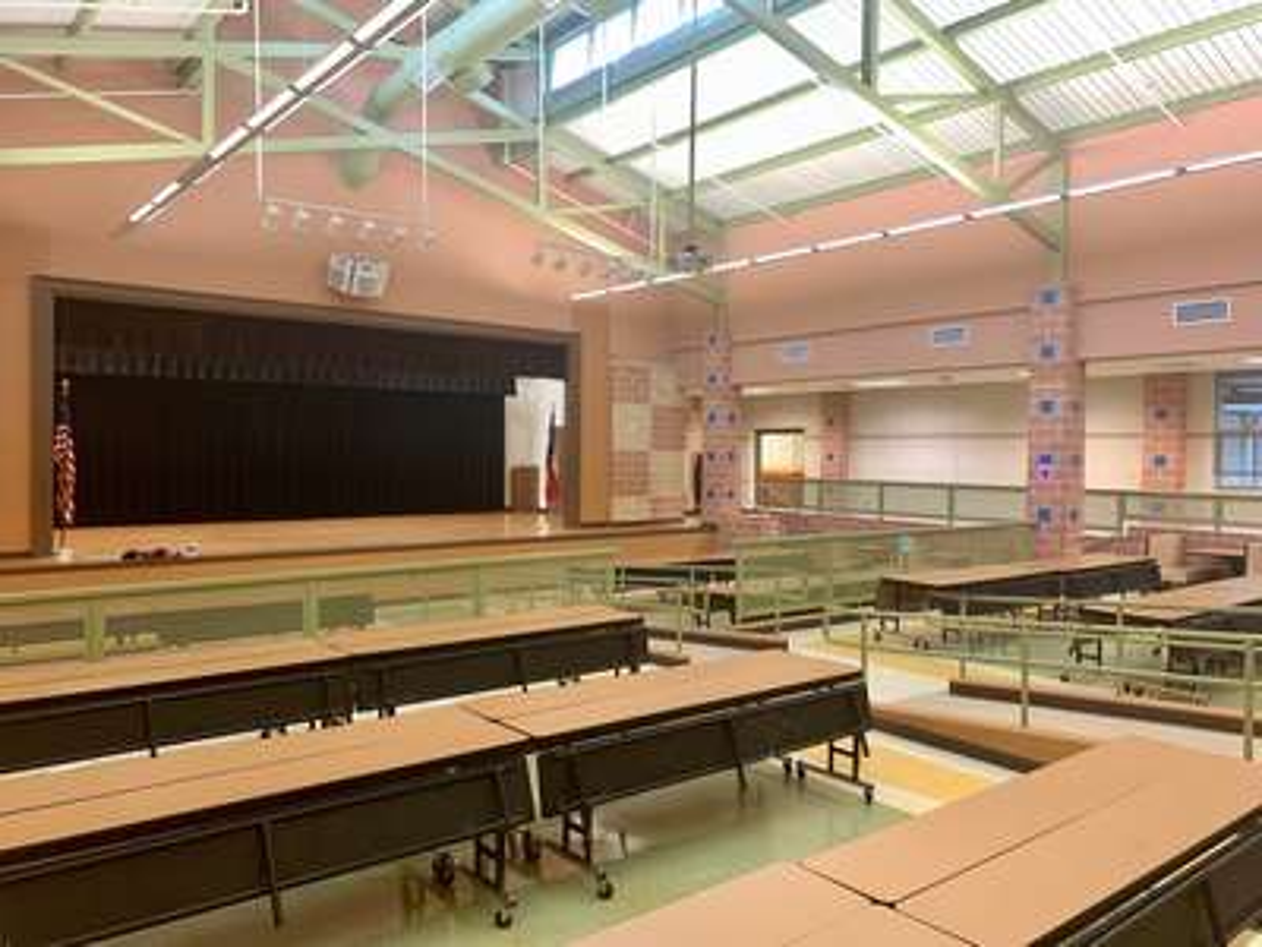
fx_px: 948
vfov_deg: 53.1
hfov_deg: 67.3
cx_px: 631
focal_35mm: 26
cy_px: 474
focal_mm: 4.25
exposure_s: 1/60
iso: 200
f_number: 1.8
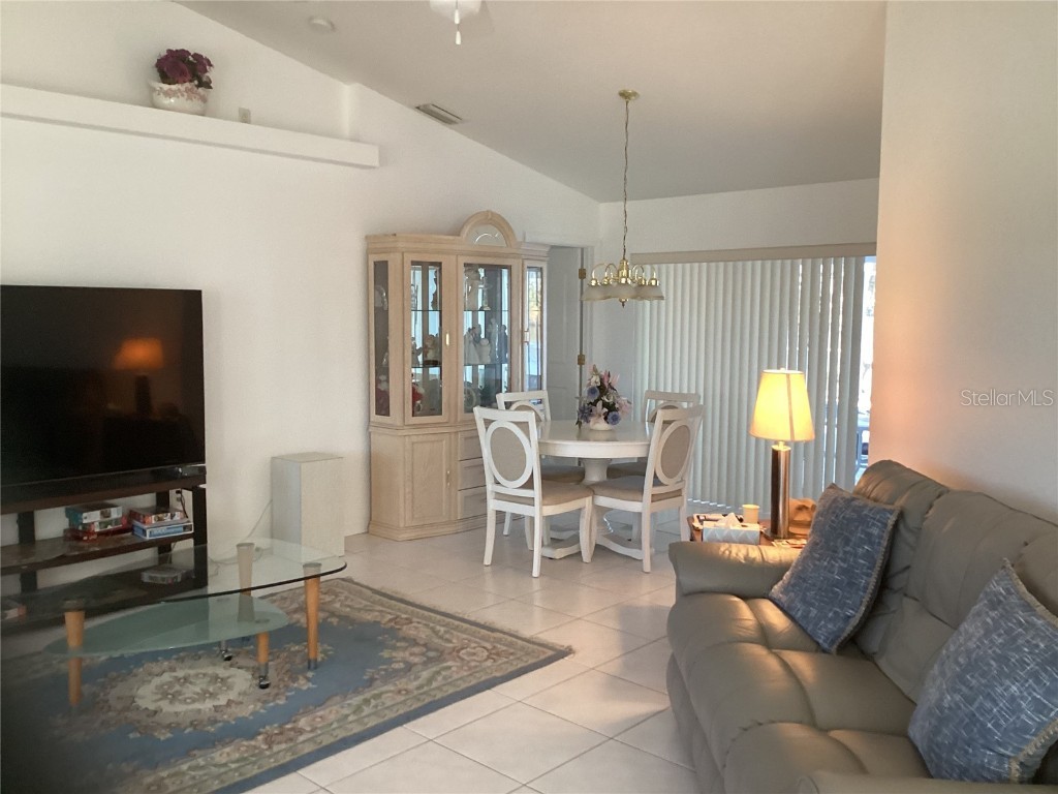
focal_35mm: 31
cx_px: 529
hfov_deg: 58.4
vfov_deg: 45.4
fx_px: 947
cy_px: 397
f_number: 2.4
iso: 200
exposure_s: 1/60
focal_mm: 3.3
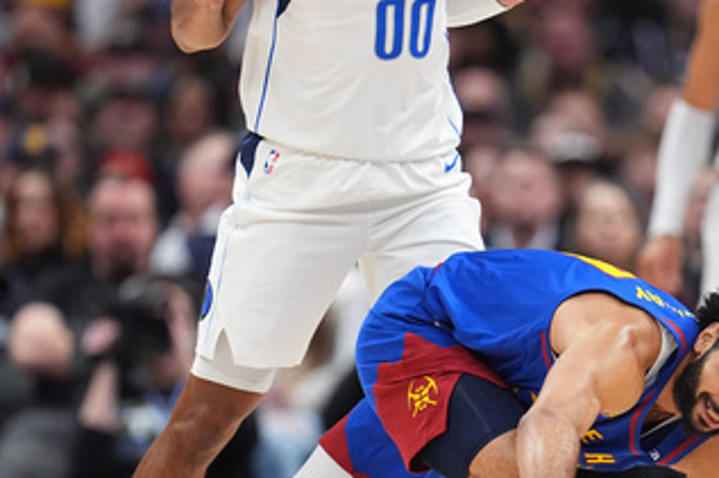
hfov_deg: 3.2
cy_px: 321
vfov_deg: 2.1
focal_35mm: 647
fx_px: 12915
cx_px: 415
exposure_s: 1/1600
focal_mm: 400
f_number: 3.2
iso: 5000
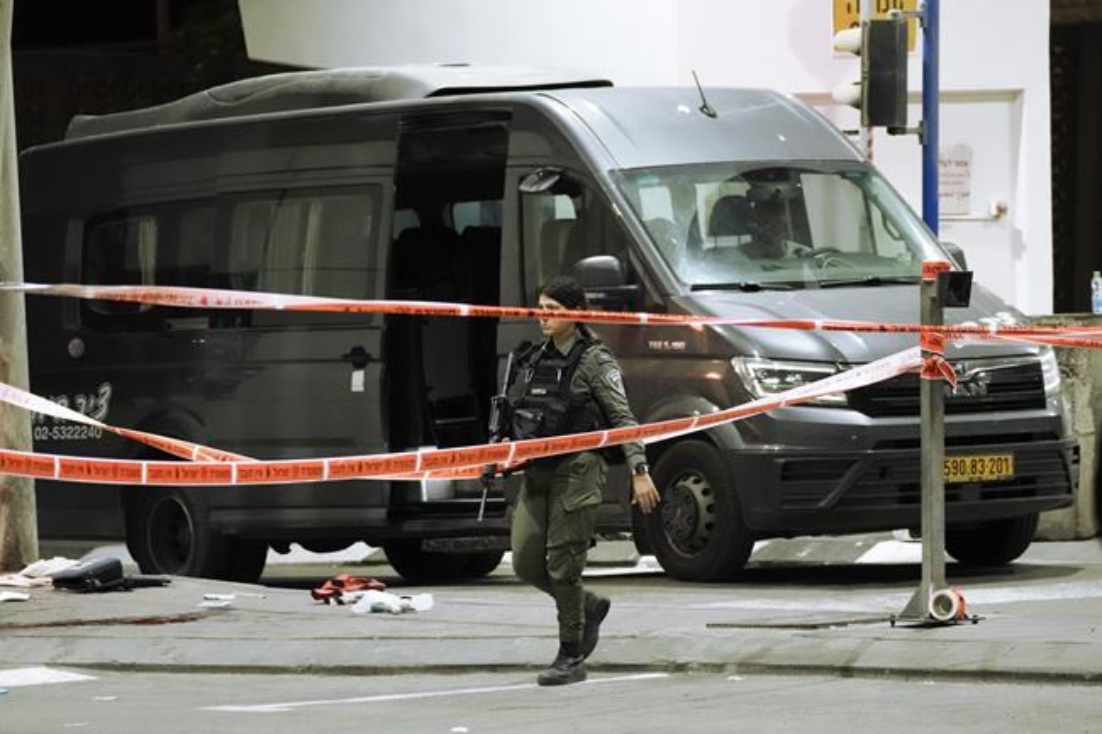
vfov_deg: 7.5
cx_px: 551
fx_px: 5600
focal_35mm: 183
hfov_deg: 11.2
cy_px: 367
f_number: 5.6
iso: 12800
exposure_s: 1/200
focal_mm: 183
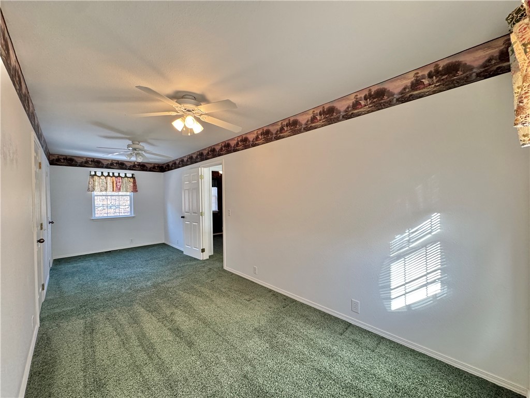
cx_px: 265
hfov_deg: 102.1
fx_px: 214
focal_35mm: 14
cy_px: 199
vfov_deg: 85.7
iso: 320
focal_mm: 2.22
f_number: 2.2
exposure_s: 1/120
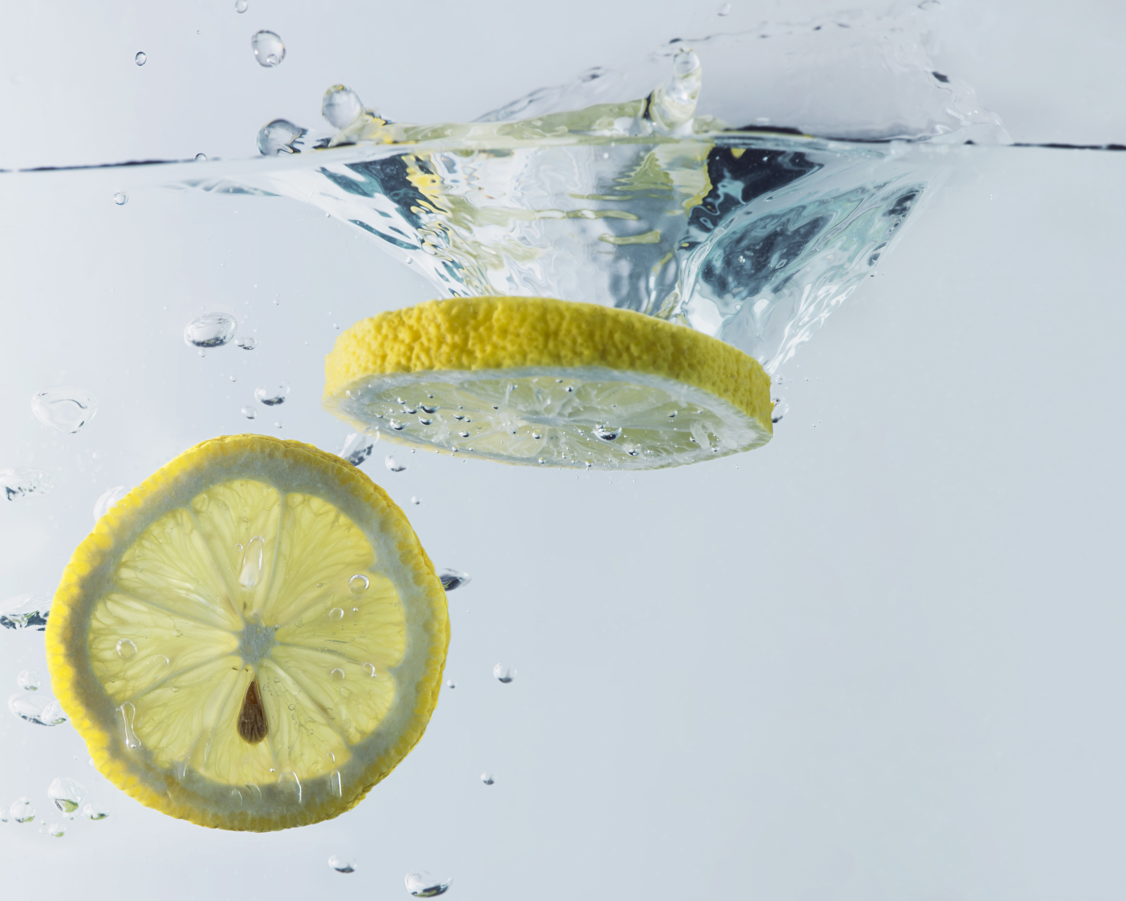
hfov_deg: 16.2
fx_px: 3966
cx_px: 471
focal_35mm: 119
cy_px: 452
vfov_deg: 13.0
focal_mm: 105
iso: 100
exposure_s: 1/160
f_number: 20
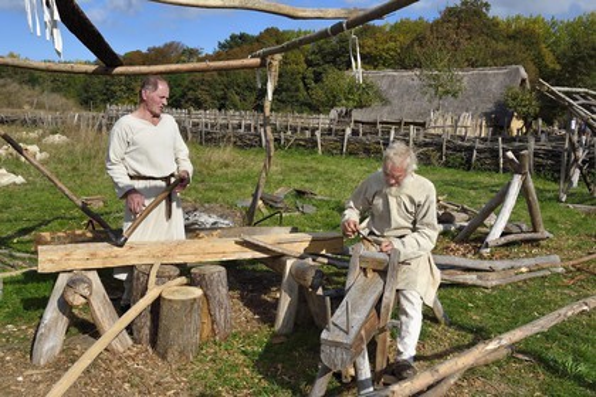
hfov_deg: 53.1
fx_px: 596
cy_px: 198
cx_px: 298
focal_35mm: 36
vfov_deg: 36.9
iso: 200
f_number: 11
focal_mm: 36
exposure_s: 1/320
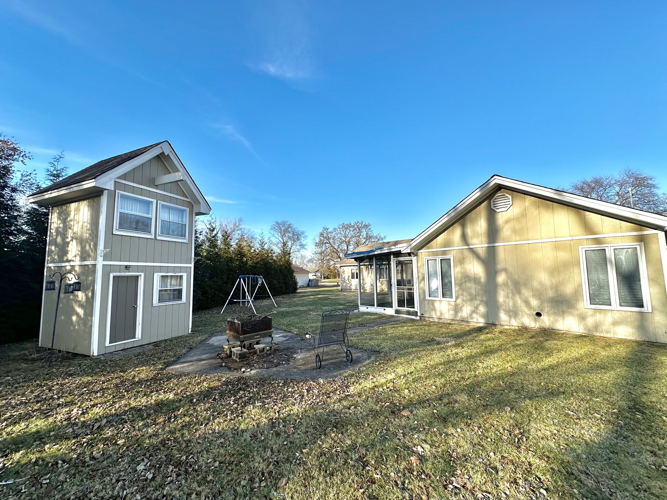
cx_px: 334
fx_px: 270
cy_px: 250
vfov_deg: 85.7
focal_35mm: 14
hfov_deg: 102.1
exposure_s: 1/1043
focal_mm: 2.22
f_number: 2.2
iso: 50
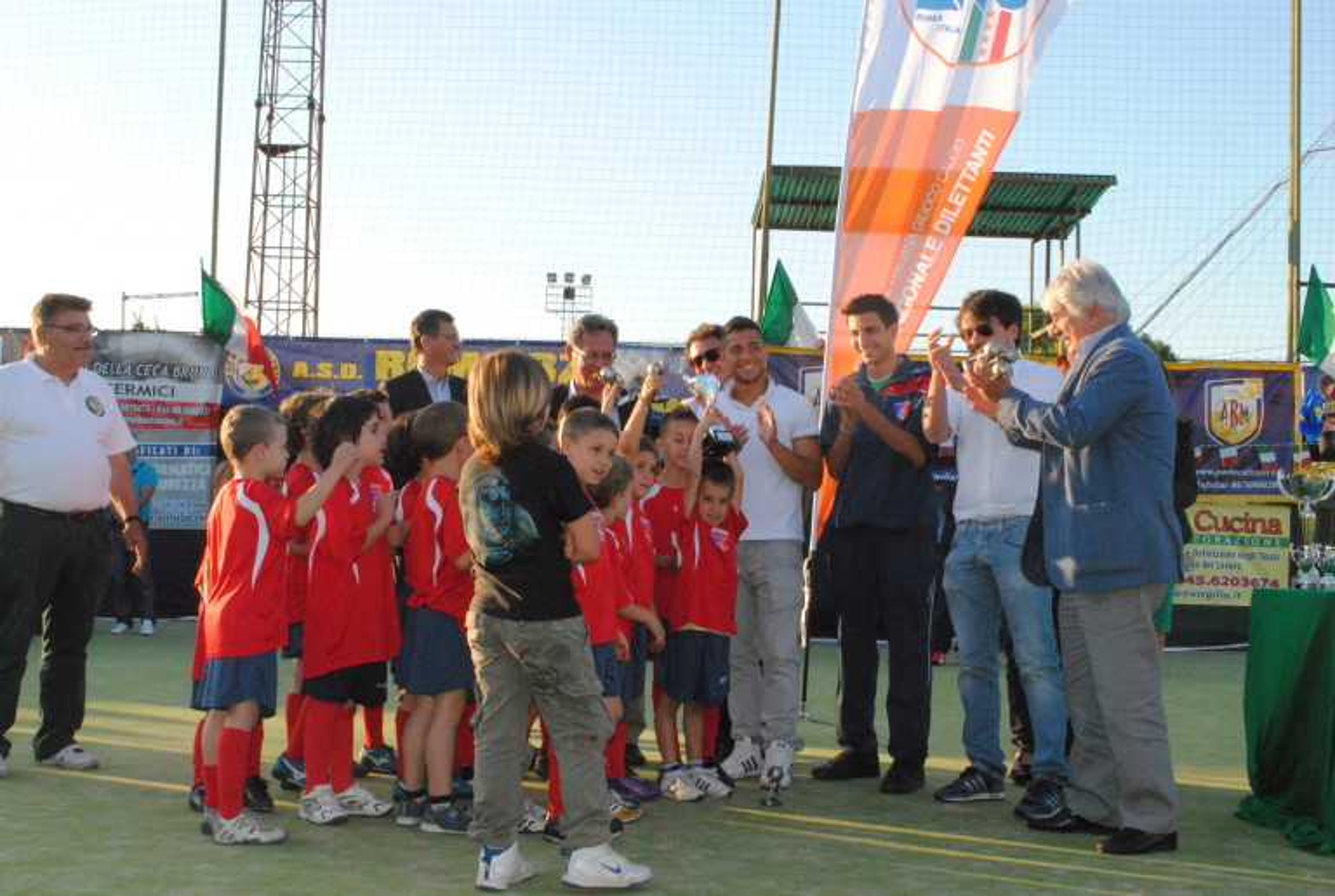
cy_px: 448
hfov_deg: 44.9
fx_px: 1617
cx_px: 668
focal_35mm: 44
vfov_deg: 31.0
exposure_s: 1/200
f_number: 16
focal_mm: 29
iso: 1600
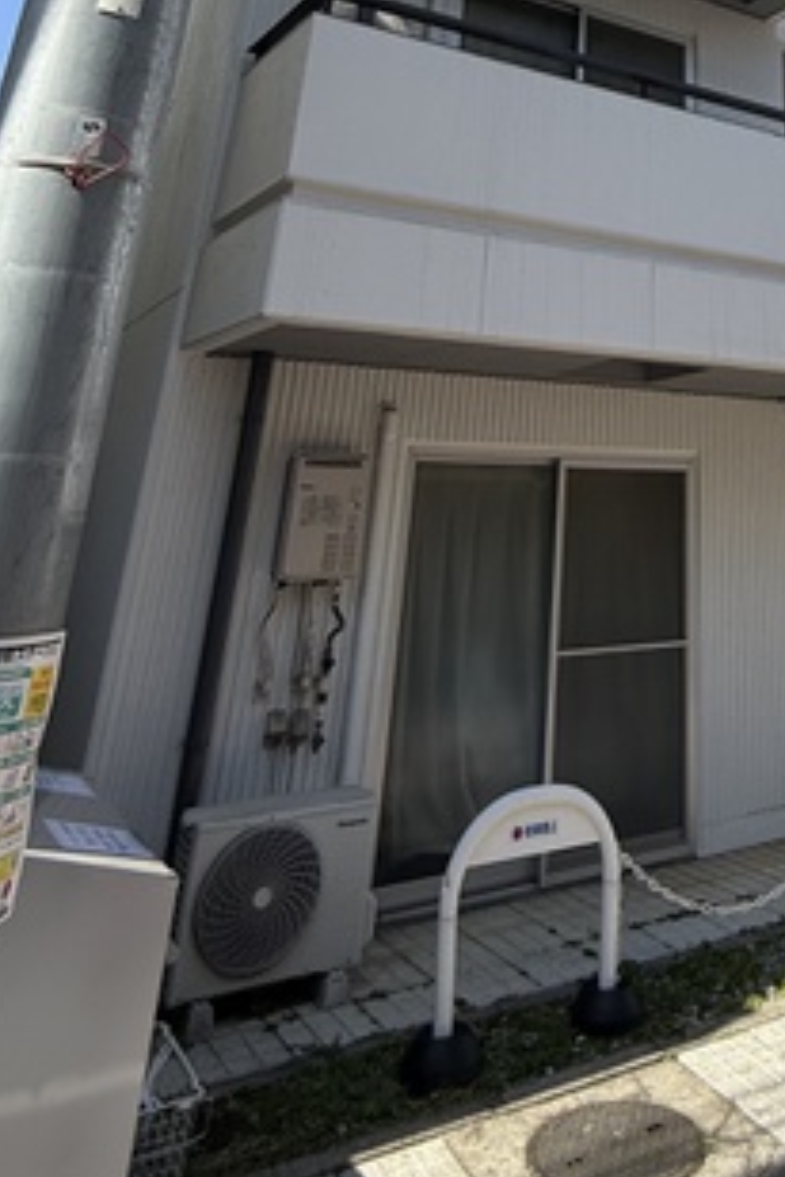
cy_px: 38
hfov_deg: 36.9
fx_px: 1079
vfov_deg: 48.6
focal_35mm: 33
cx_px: 734
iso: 50
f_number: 2.2
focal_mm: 2.22
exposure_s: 1/1125
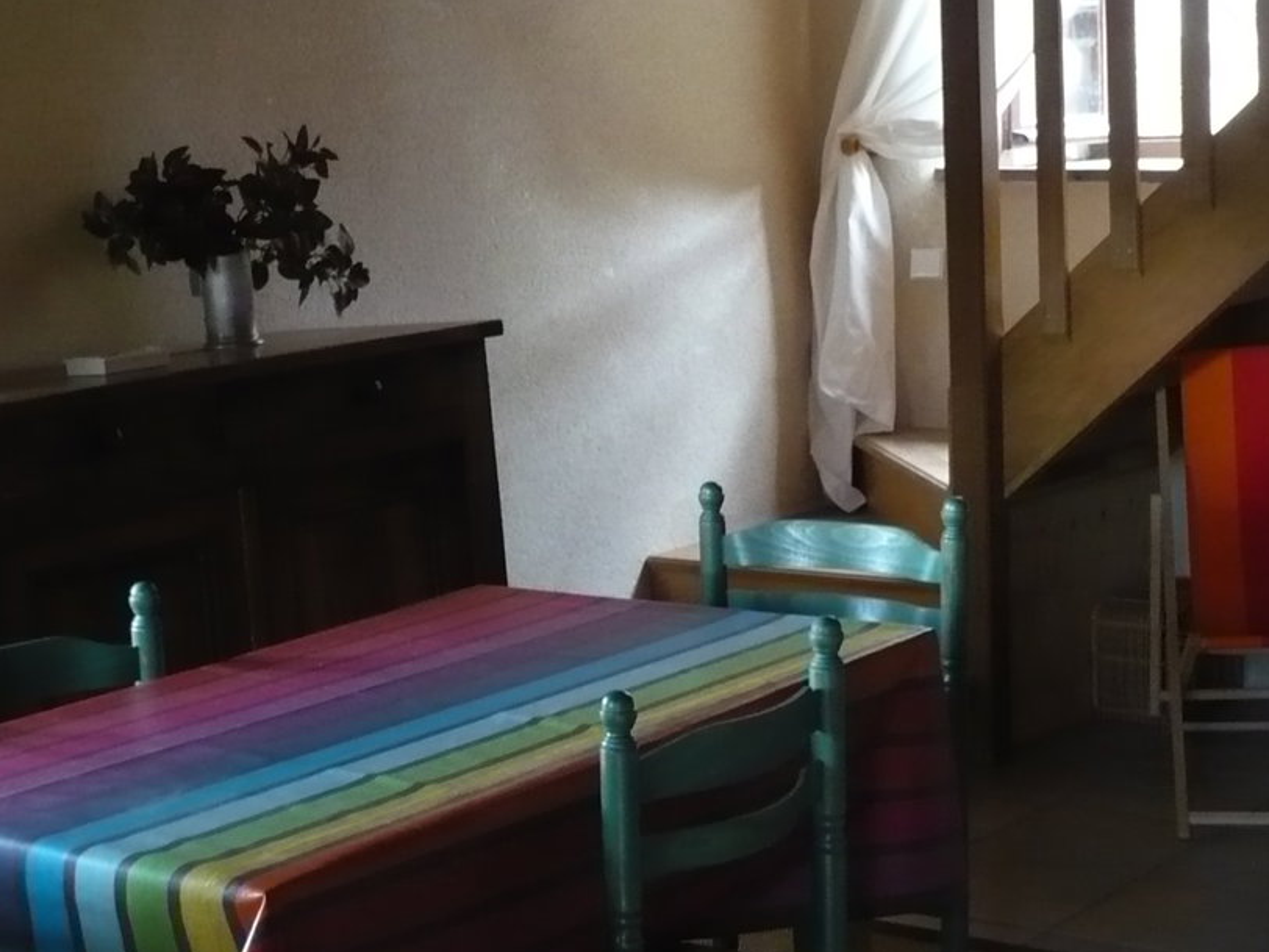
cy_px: 699
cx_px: 475
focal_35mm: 69
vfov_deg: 21.2
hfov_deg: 28.1
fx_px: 2529
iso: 250
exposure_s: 1/8
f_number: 2.8
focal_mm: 5.8
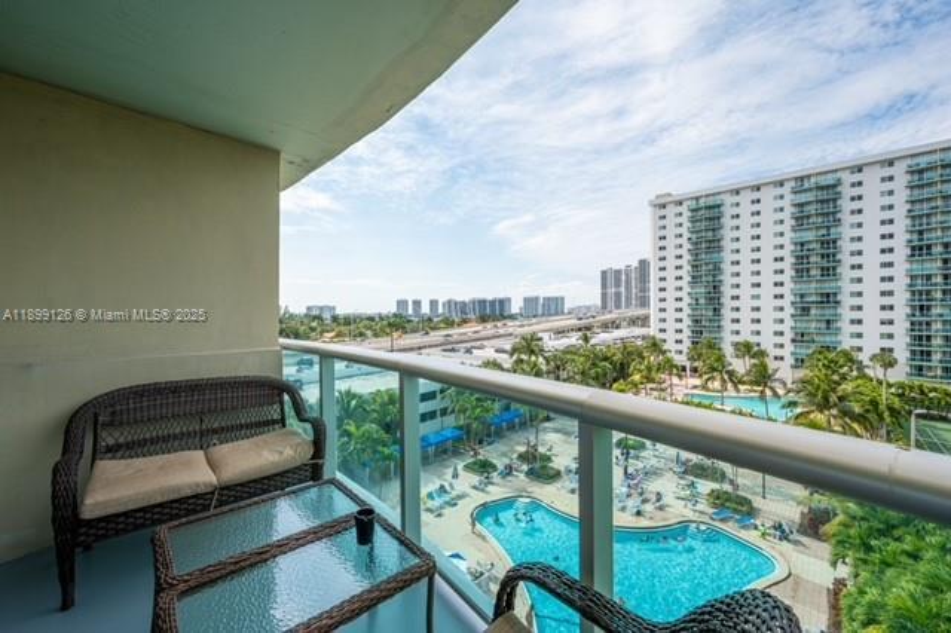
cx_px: 476
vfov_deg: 81.1
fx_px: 370
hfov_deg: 104.3
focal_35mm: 14
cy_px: 316
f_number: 11
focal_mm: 14
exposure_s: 1/1250
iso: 320
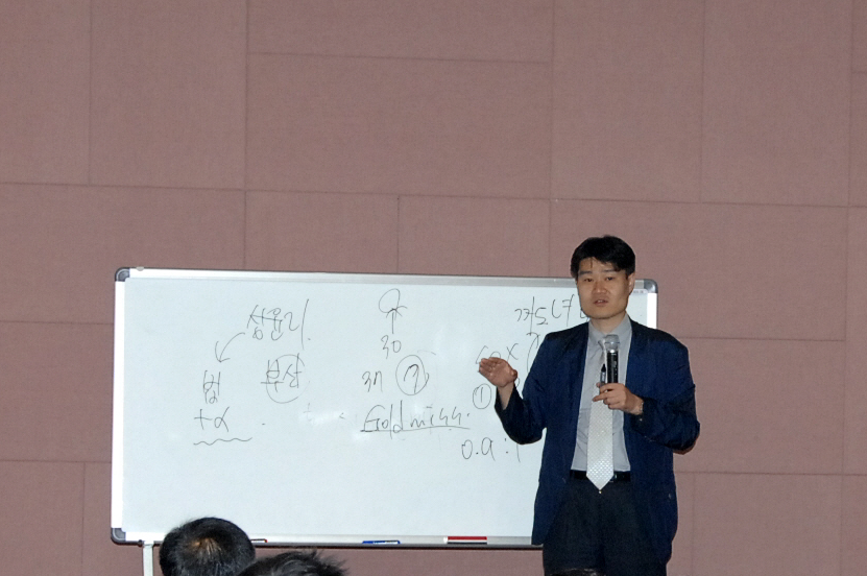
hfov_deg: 11.6
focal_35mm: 178
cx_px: 573
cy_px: 349
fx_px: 4282
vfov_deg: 7.7
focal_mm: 46
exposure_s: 1/60
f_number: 6.7
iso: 800
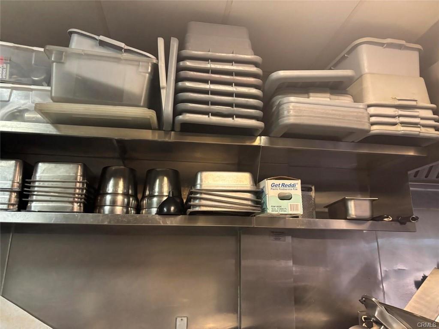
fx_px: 330
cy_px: 164
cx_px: 220
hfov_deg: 67.3
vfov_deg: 53.1
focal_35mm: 26
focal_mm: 5.96
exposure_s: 1/60
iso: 400
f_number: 1.6
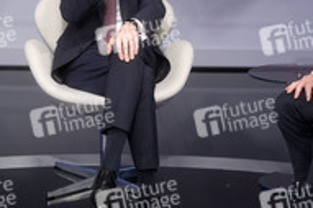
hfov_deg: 19.2
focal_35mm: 106
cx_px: 94
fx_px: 921
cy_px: -5
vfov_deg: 12.7
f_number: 2.2
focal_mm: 30
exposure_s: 1/200
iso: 640
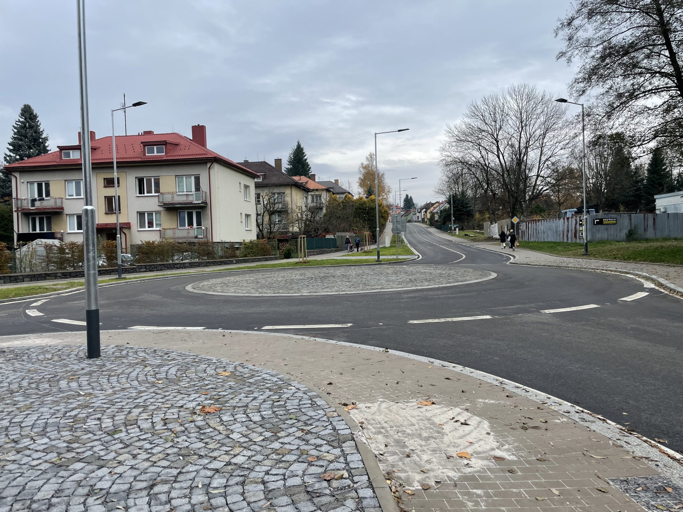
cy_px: 256
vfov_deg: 53.1
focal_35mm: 26
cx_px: 342
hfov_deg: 67.3
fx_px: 513
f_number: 1.6
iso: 32
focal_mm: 4.2
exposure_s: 1/1221
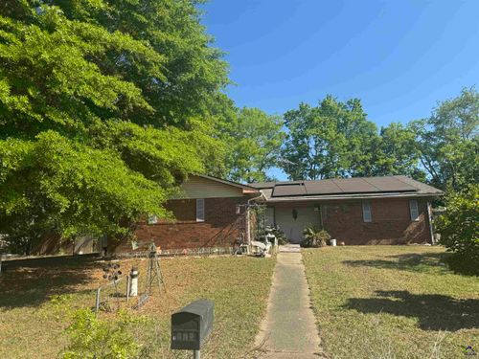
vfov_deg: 56.8
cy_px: 180
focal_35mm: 24
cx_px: 240
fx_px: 332
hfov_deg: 71.6
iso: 80
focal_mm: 6.76
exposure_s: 1/2506
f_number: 1.78
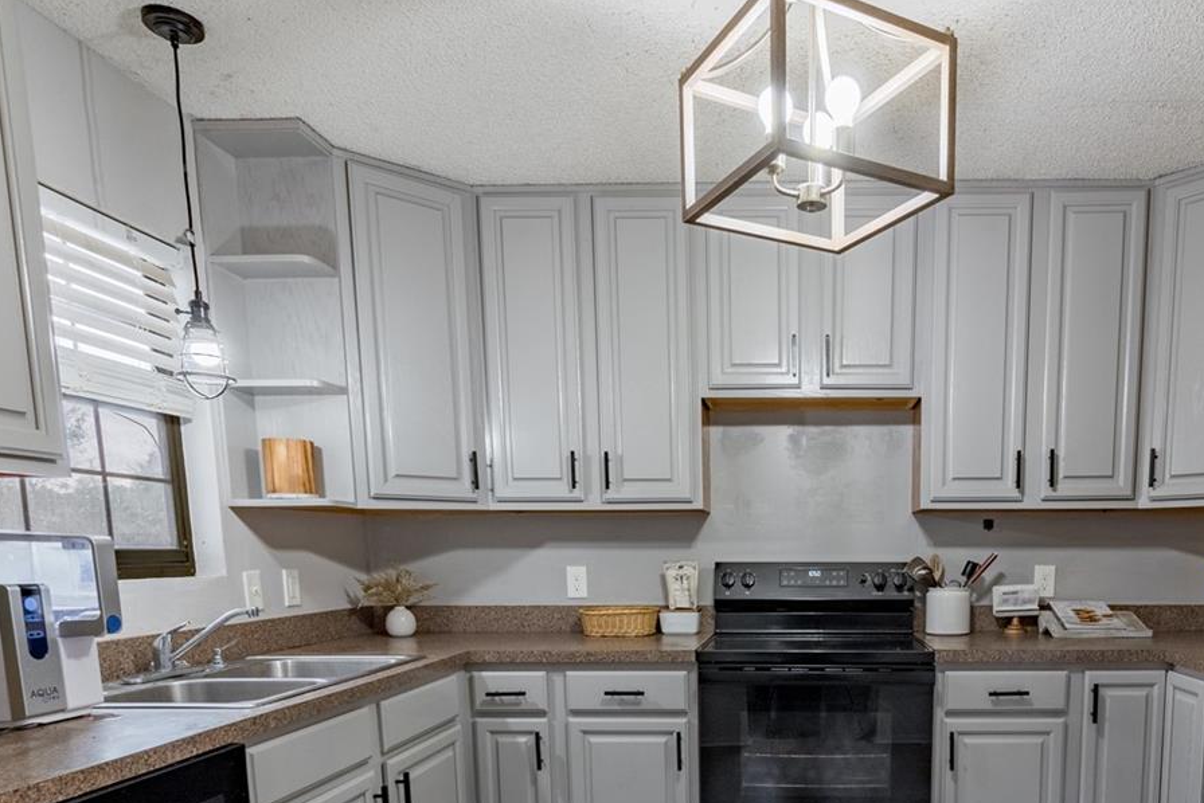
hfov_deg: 69.8
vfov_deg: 47.8
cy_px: 668
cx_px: 787
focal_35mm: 25
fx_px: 836
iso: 320
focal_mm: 14
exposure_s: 1/160
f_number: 8
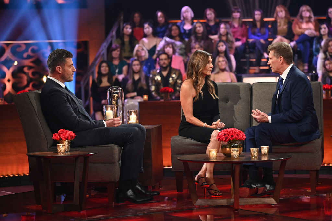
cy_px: 110
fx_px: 968
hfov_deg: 19.5
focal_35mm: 105
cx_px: 166
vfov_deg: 13.0
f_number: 2.8
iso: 1600
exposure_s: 1/125
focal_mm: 105
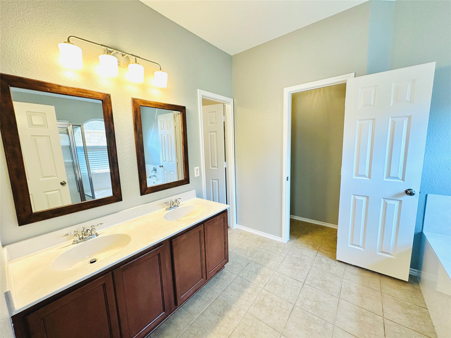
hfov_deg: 102.1
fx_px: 182
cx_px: 226
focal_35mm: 14
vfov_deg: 85.7
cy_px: 169
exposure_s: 1/120
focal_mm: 2.22
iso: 200
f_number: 2.2
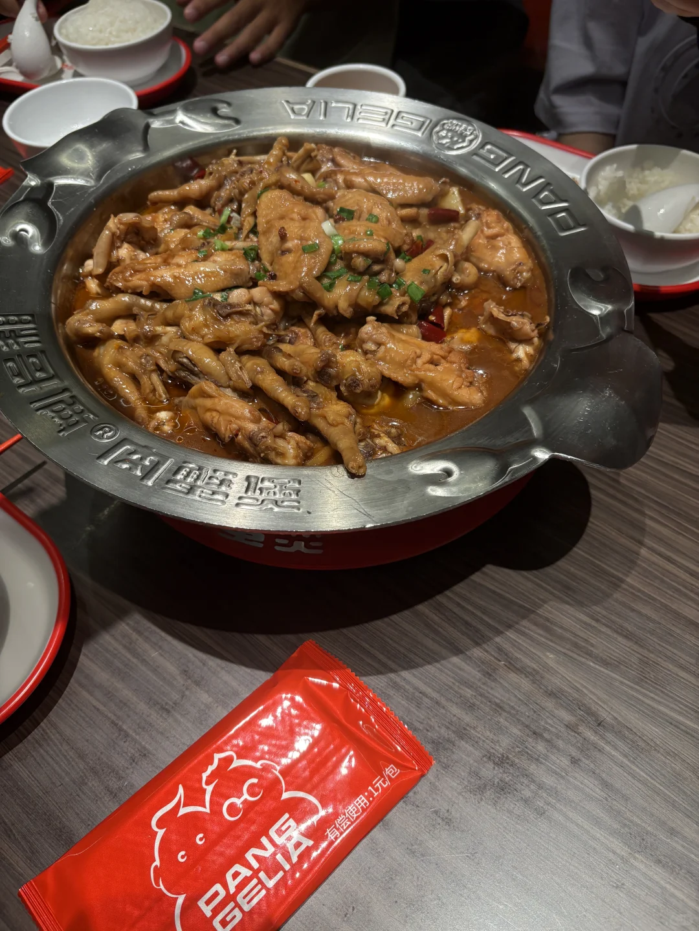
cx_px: 350
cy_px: 466
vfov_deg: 67.3
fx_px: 700
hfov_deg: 53.1
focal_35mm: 26
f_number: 1.6
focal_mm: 5.96
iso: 125
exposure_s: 1/168
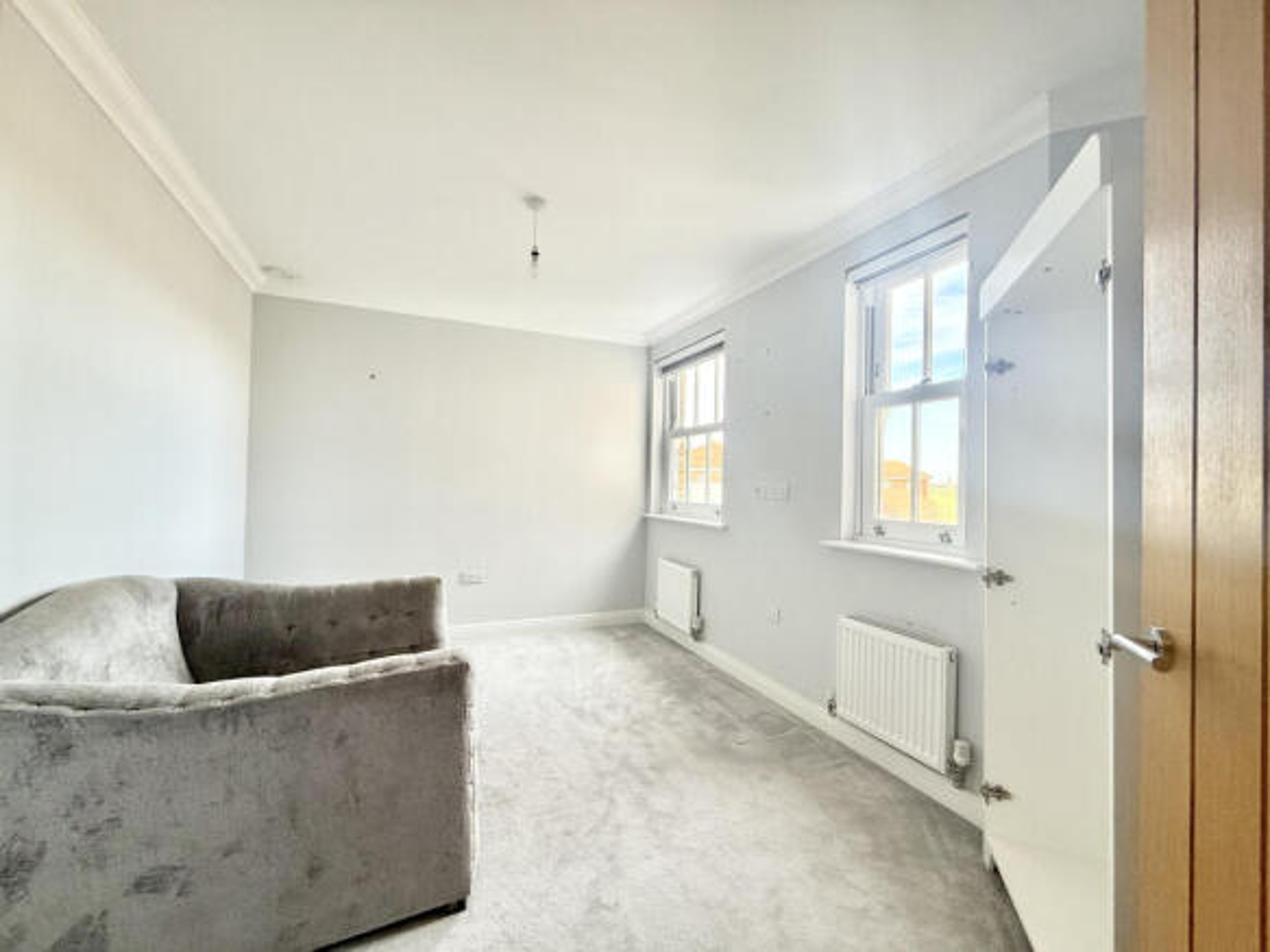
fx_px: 514
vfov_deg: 85.7
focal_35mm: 14
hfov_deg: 102.1
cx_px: 635
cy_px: 476
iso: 100
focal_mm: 2.22
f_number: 2.2
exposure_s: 1/99
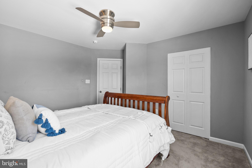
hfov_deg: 96.7
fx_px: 112
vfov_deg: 73.8
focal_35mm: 16
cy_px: 84
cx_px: 126
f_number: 4
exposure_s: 1/25
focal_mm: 16
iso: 800
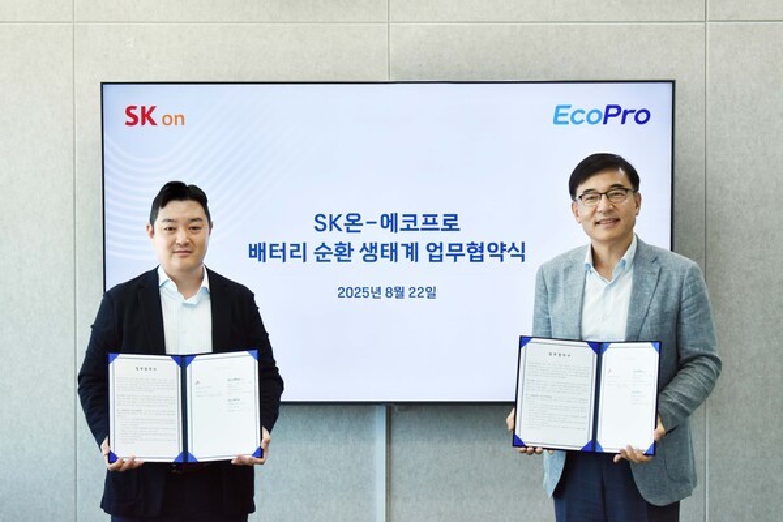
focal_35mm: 82
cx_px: 392
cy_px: 261
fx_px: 1794
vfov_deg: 16.6
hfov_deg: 24.6
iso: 500
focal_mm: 55
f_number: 5.6
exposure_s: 1/100
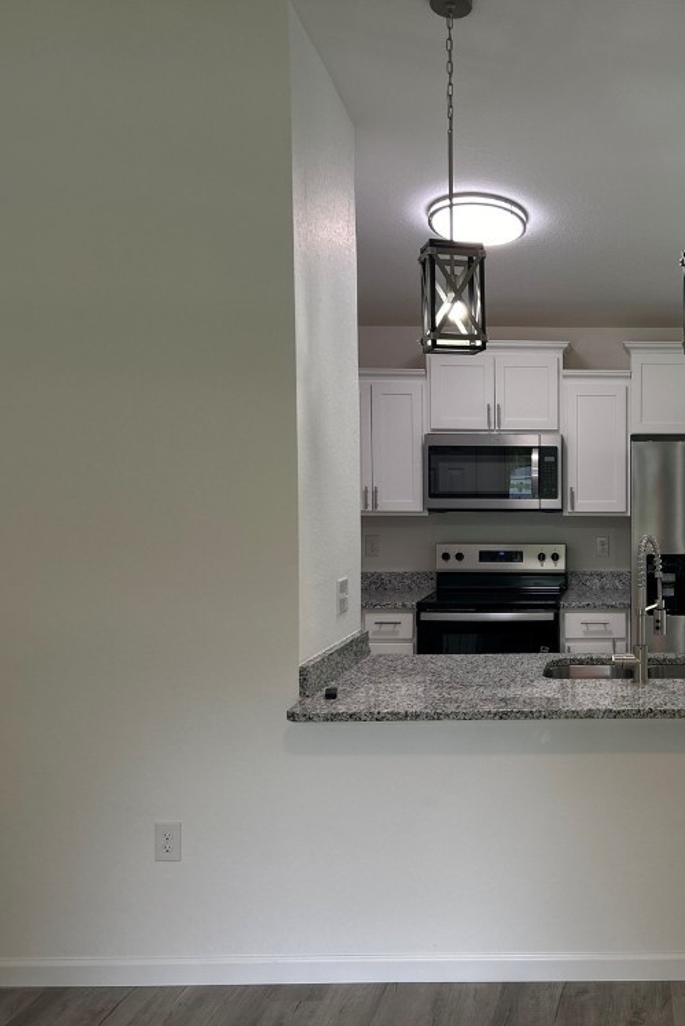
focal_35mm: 37
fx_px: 1055
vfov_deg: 51.9
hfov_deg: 33.9
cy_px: 524
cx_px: 625
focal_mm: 5.7
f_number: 1.5
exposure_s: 1/164
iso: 64
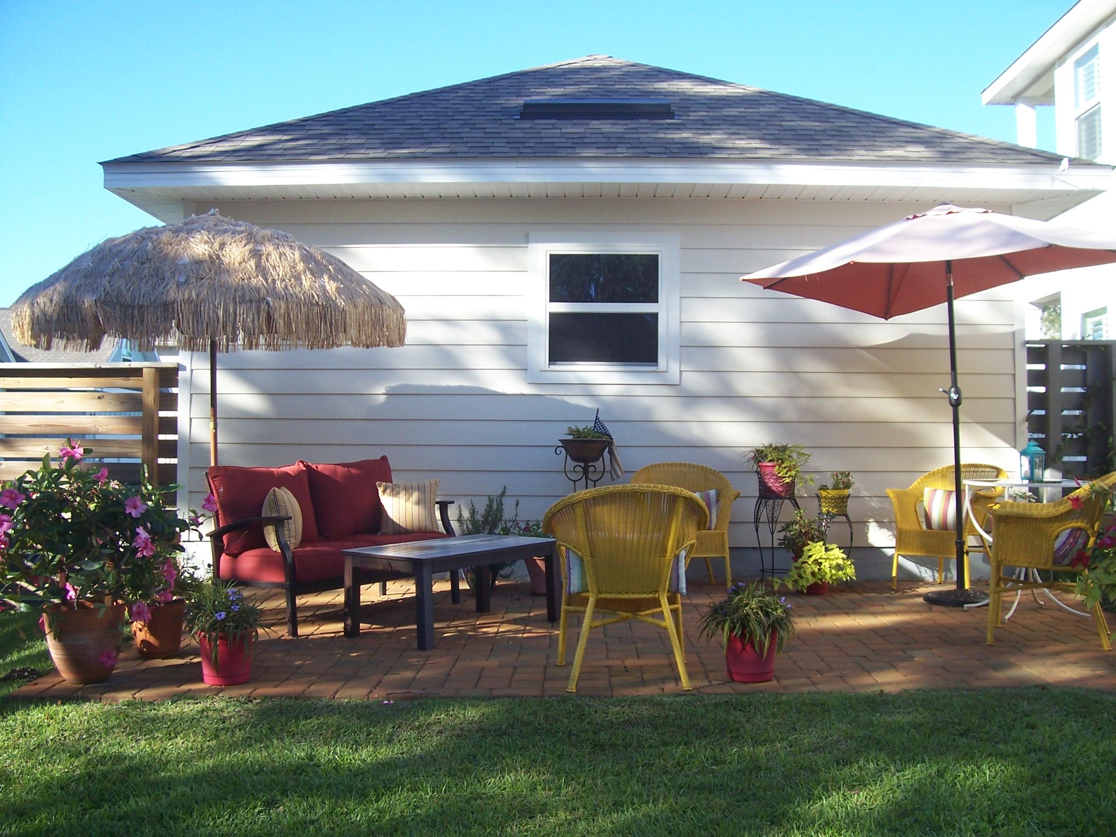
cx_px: 558
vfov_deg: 41.8
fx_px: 1096
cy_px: 418
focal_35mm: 34
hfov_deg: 54.0
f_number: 2.7
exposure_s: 1/350
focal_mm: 5.6
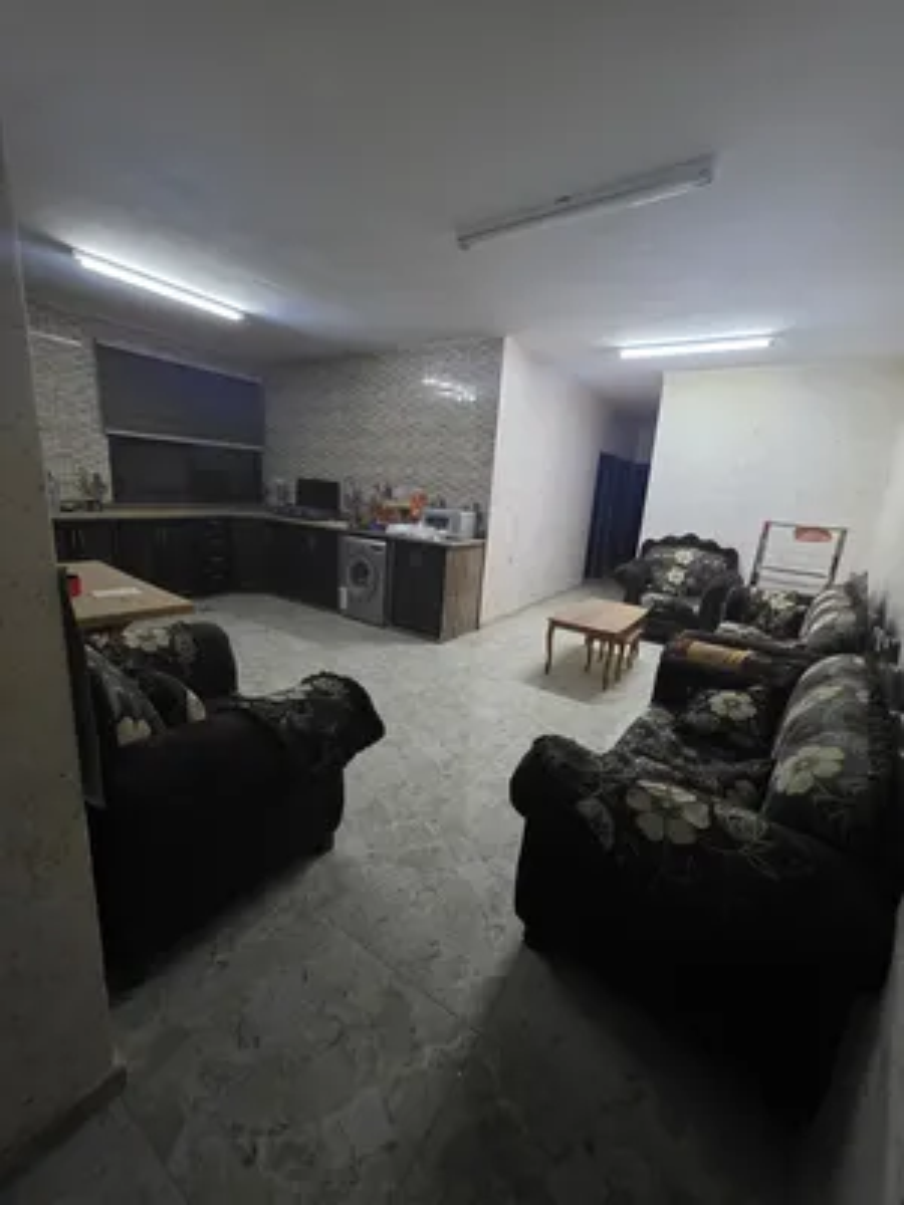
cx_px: 452
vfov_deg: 106.2
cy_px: 602
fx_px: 453
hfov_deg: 89.9
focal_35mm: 13
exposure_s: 1/50
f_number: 1.9
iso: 800
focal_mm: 2.2
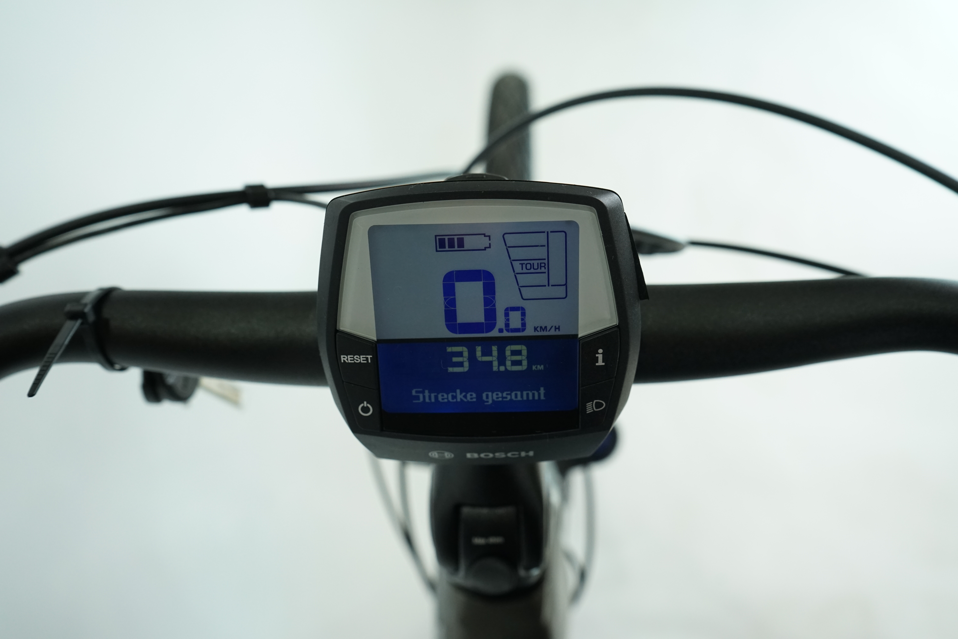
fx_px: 825
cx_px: 479
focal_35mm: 31
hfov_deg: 60.3
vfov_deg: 42.3
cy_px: 320
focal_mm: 31
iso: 1600
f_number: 5.6
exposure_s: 1/200
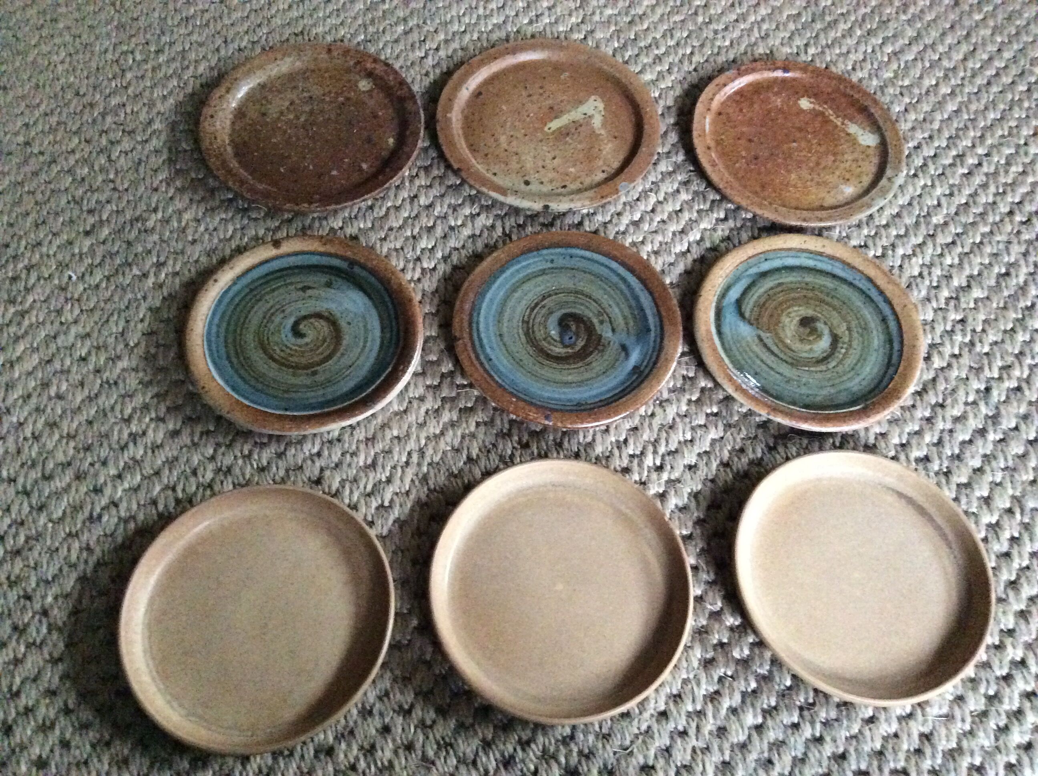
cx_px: 519
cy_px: 388
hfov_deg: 56.9
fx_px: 958
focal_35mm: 32
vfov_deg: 44.1
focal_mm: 3.3
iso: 640
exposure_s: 1/17
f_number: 2.4
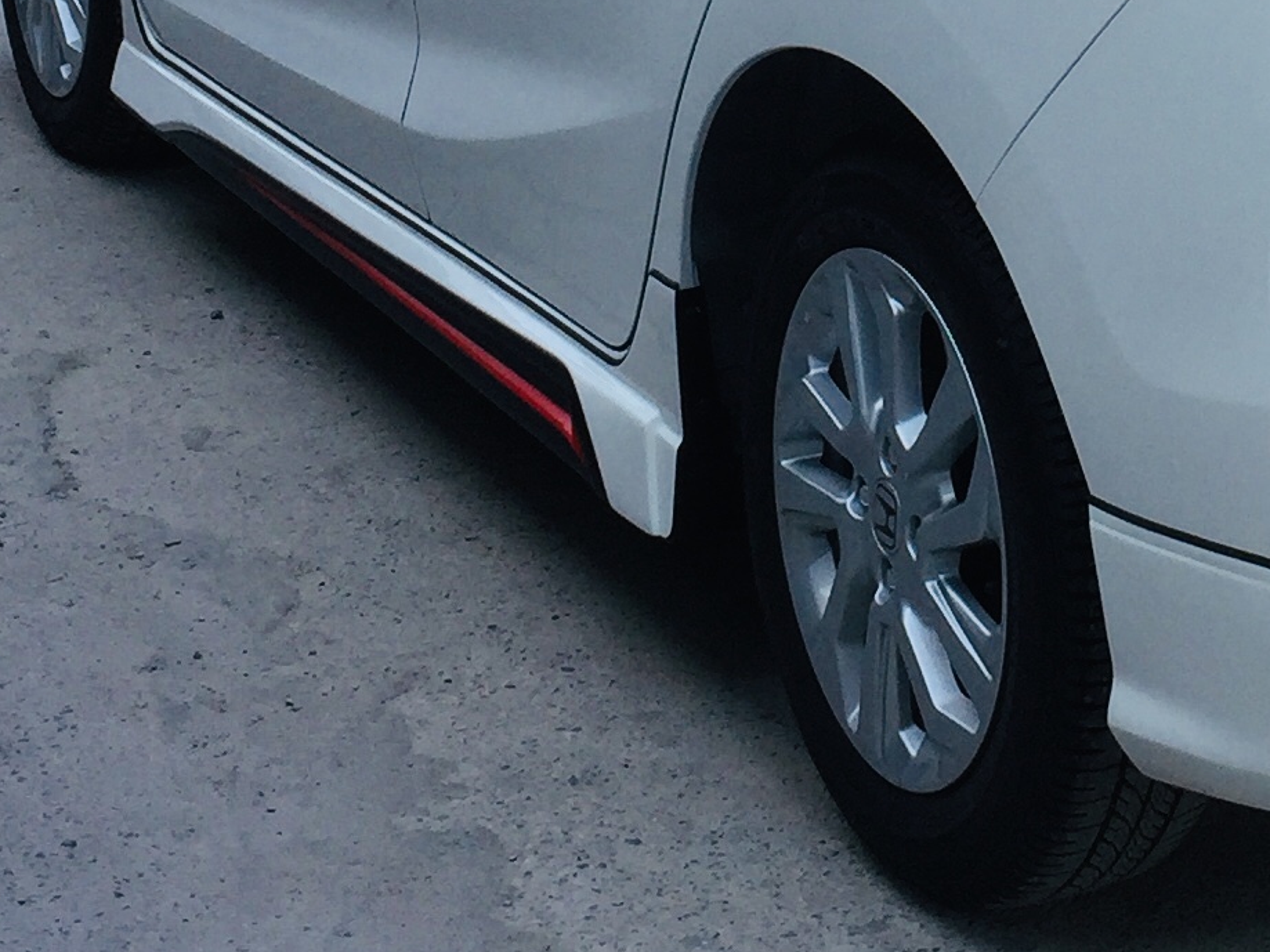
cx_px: 1237
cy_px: -283
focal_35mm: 103
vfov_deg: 13.8
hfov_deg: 18.6
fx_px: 3778
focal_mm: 4.15
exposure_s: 1/638
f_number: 2.2
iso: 32
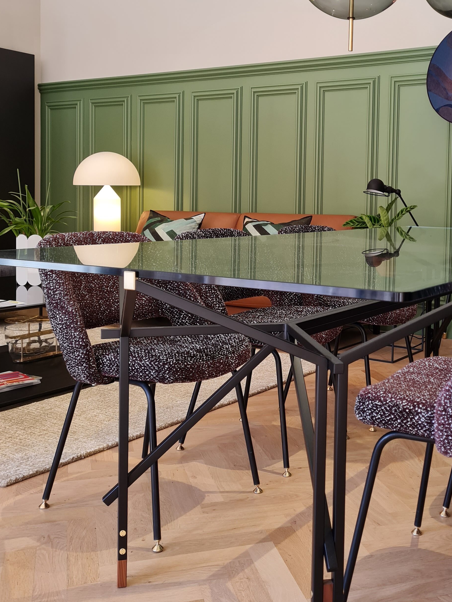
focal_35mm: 43
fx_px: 749
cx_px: 304
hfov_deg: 33.3
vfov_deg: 43.5
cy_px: 220
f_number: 1.8
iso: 80
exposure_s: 1/100
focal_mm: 5.4
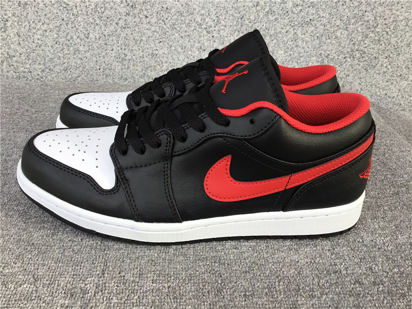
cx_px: 206
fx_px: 369
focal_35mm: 31
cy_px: 154
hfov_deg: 58.4
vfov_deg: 45.4
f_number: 2.4
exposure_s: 1/155
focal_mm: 3.3
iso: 25
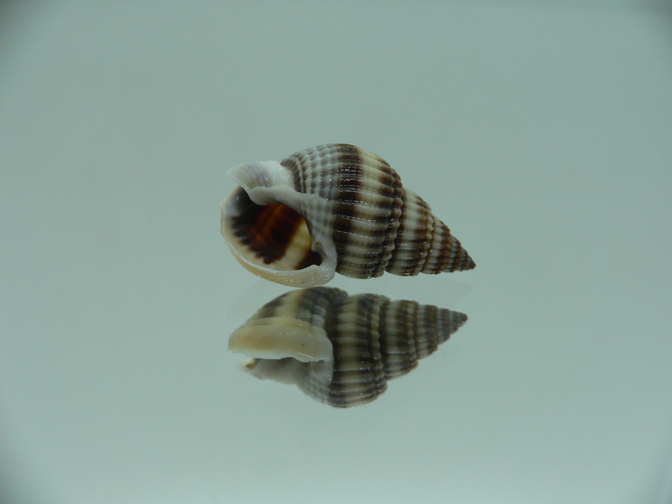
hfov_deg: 52.6
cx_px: 336
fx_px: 679
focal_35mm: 35
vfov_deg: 40.7
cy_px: 252
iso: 80
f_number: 2.8
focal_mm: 4.6
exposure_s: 1/60
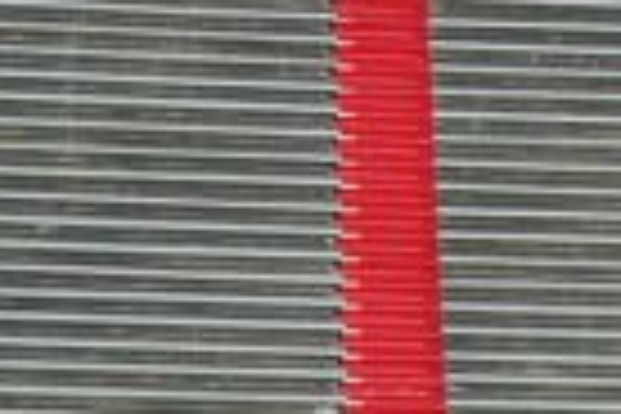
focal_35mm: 444
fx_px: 7658
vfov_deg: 3.0
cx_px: 1750
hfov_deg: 4.5
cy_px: 1498
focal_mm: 40
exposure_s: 1/320
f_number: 10
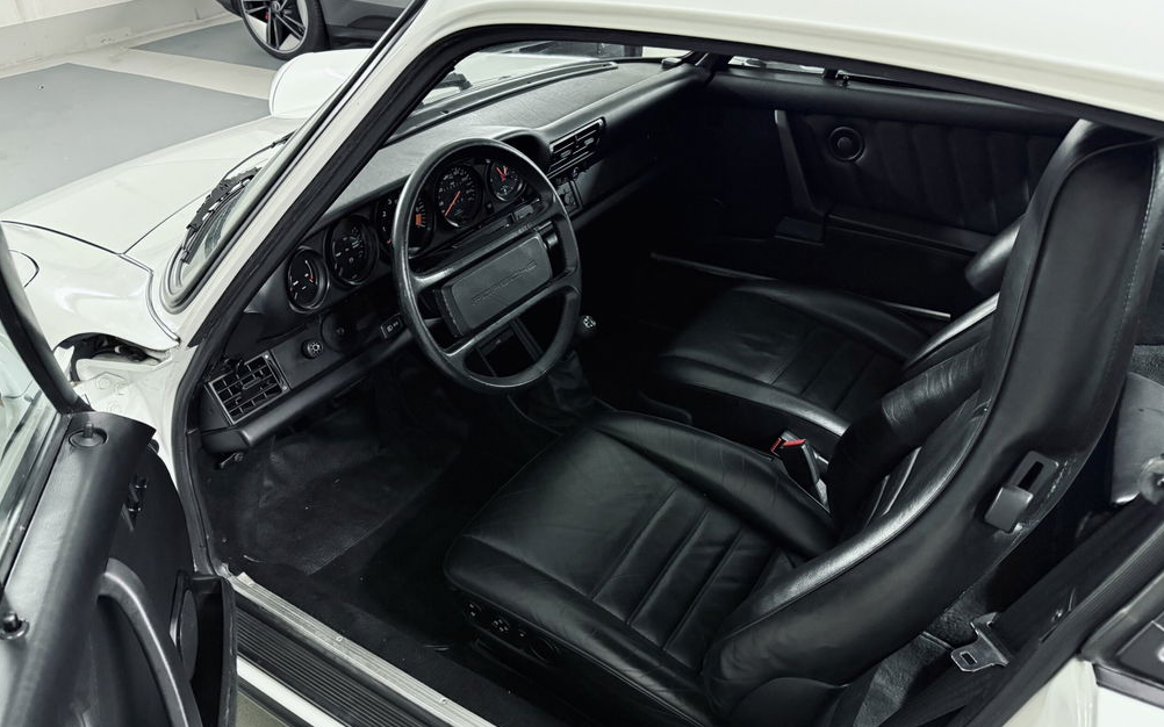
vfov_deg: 47.6
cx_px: 574
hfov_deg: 70.4
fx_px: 825
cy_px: 370
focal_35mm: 26
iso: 1000
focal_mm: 6.76
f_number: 1.78
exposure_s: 1/33
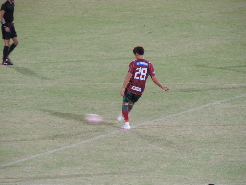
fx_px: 3909
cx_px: 123
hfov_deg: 3.6
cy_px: 92
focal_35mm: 550
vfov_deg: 2.7
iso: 560
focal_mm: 98.1
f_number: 4.9
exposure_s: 1/60
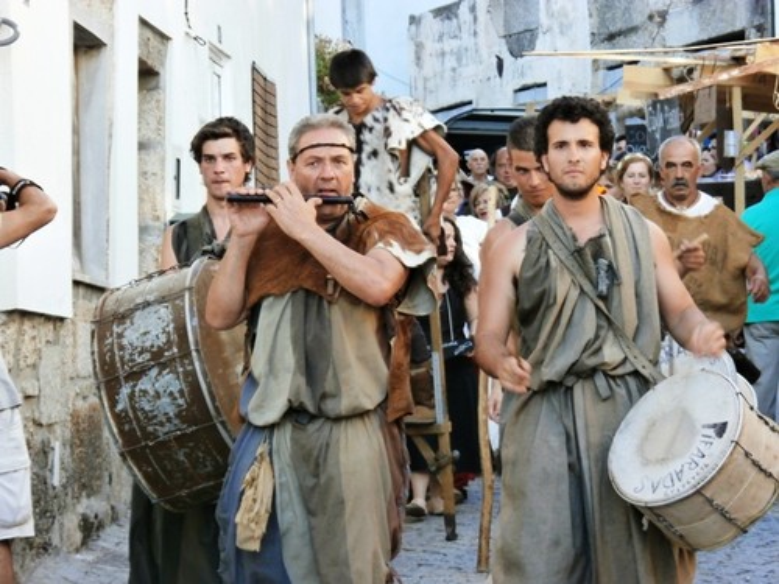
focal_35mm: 154
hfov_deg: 12.8
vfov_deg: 9.6
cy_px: 292
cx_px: 390
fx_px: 3466
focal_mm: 27.49
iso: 200
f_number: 5.5
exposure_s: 1/60
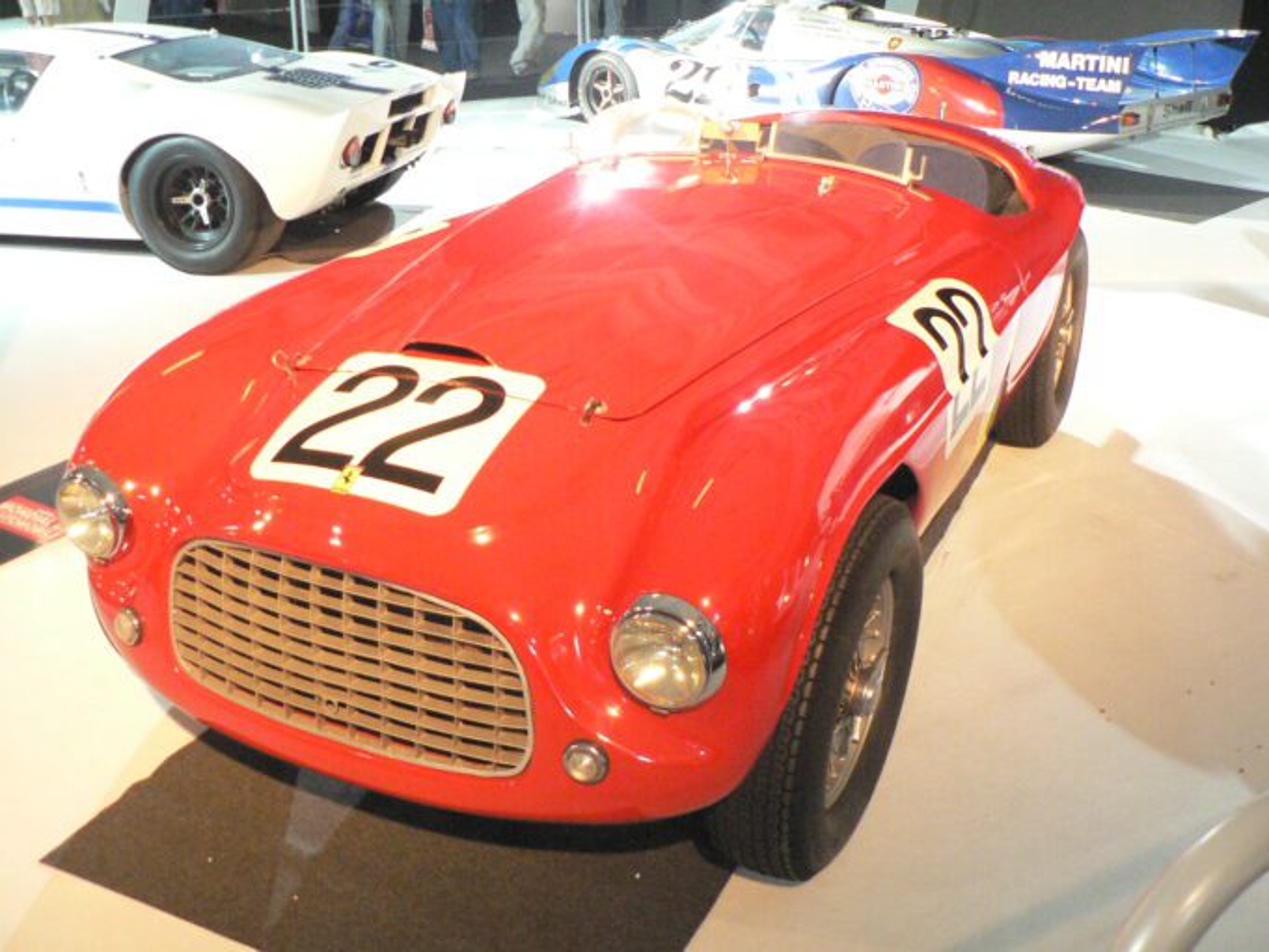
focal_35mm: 36
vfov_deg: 39.7
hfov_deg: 51.3
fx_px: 1320
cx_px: 634
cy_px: 476
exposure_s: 1/40
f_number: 2.8
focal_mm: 6
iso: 400
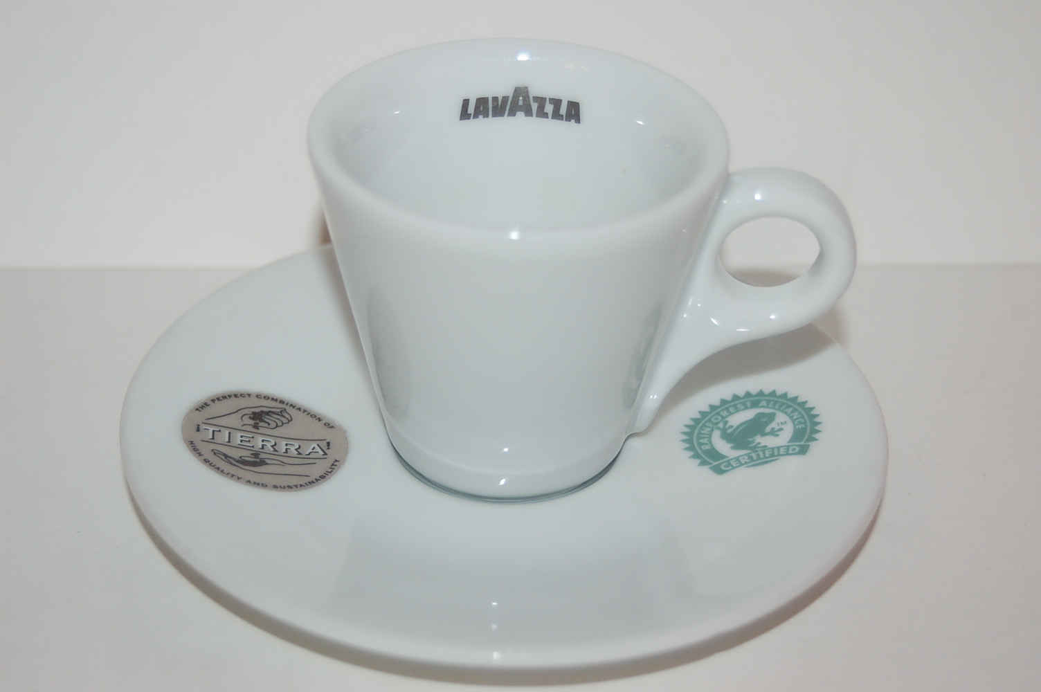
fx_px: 2253
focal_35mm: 78
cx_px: 520
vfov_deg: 17.5
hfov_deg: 26.0
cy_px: 346
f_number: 4.8
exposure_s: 1/60
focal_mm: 52
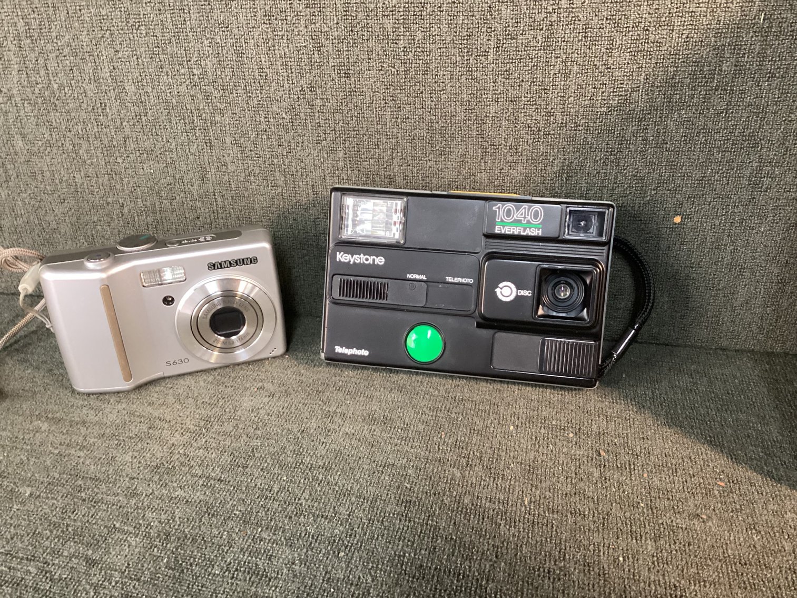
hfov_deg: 58.3
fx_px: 714
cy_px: 299
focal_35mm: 31
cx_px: 398
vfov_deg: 45.4
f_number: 2.4
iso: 400
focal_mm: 3.3
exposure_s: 1/30
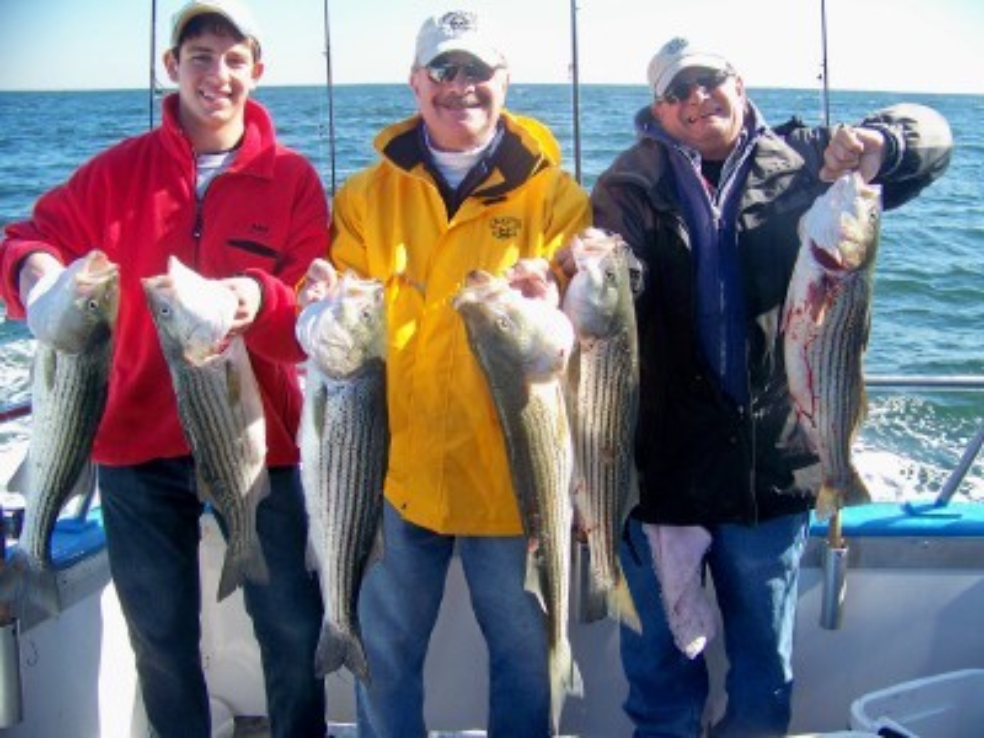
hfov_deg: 51.4
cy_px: 369
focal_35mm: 36
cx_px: 492
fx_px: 1023
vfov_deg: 39.7
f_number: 2.8
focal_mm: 5.85
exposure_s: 1/320
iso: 64
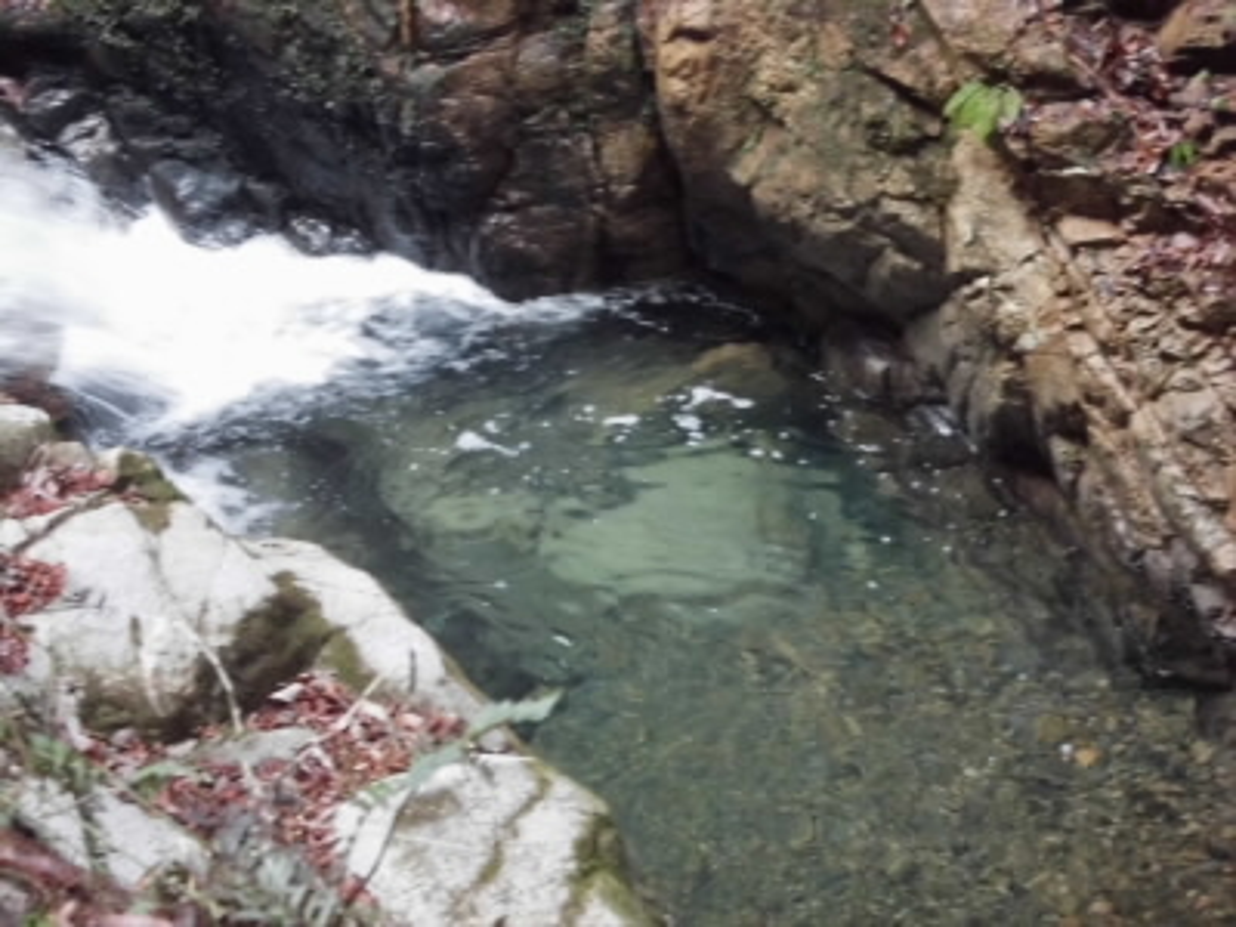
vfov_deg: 15.7
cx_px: 618
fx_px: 3356
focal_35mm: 94
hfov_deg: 20.9
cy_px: 464
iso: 800
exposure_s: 1/40
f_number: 4.7
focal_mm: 16.9
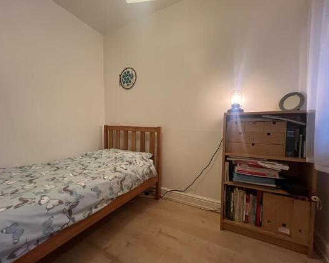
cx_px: 157
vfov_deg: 88.0
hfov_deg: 100.6
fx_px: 136
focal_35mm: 14
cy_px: 134
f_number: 1.8
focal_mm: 1.57
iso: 250
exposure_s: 1/50
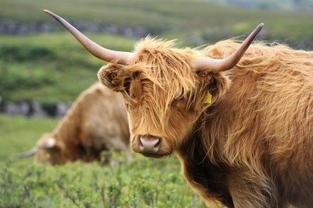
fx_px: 1565
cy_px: 104
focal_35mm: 180
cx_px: 156
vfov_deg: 7.6
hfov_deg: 11.4
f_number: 4.5
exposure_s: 1/250
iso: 640
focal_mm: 180
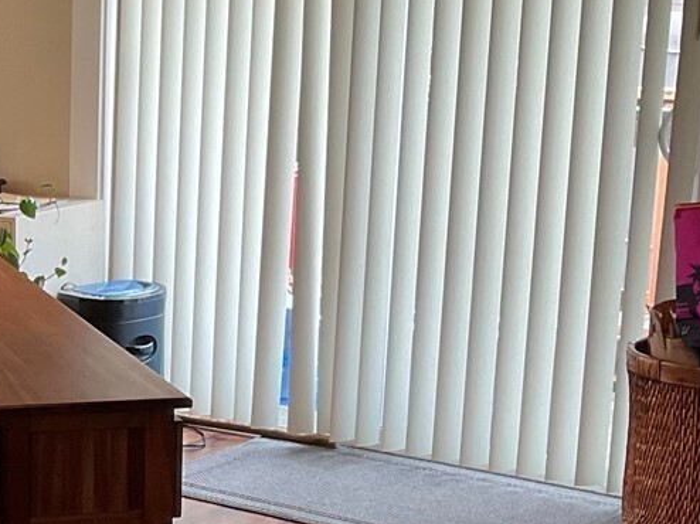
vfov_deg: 15.7
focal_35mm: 94
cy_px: 381
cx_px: -316
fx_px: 1900
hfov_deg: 18.7
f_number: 1.8
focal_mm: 3
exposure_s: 1/60
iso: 64
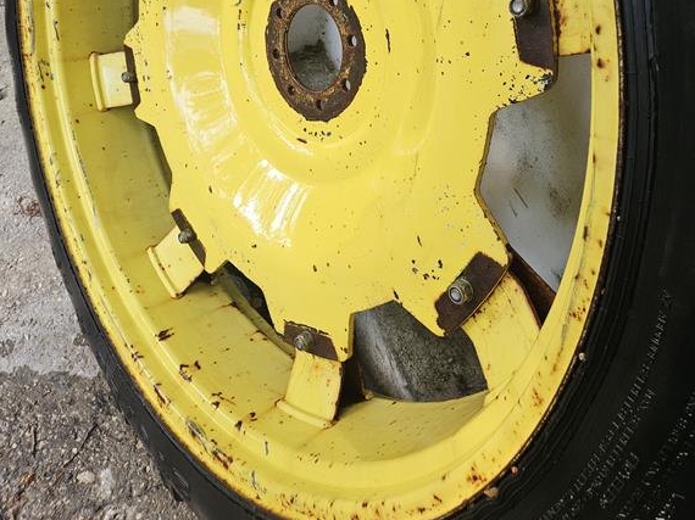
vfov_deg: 42.4
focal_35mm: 31
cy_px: 72
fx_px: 622
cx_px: 345
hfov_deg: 58.4
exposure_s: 1/100
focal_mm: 5.4
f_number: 1.8
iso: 32
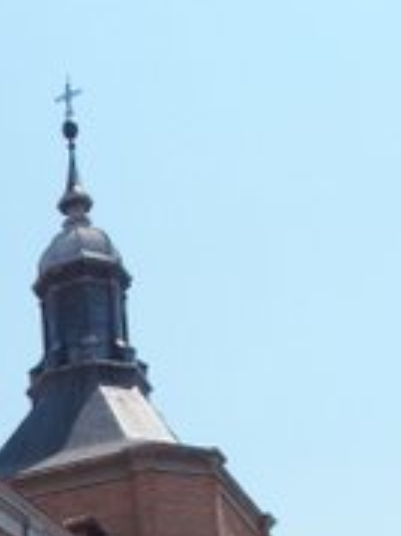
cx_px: -84
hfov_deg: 18.6
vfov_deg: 23.5
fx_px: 1160
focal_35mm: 75
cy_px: 659
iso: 100
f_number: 5
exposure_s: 1/800
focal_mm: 6
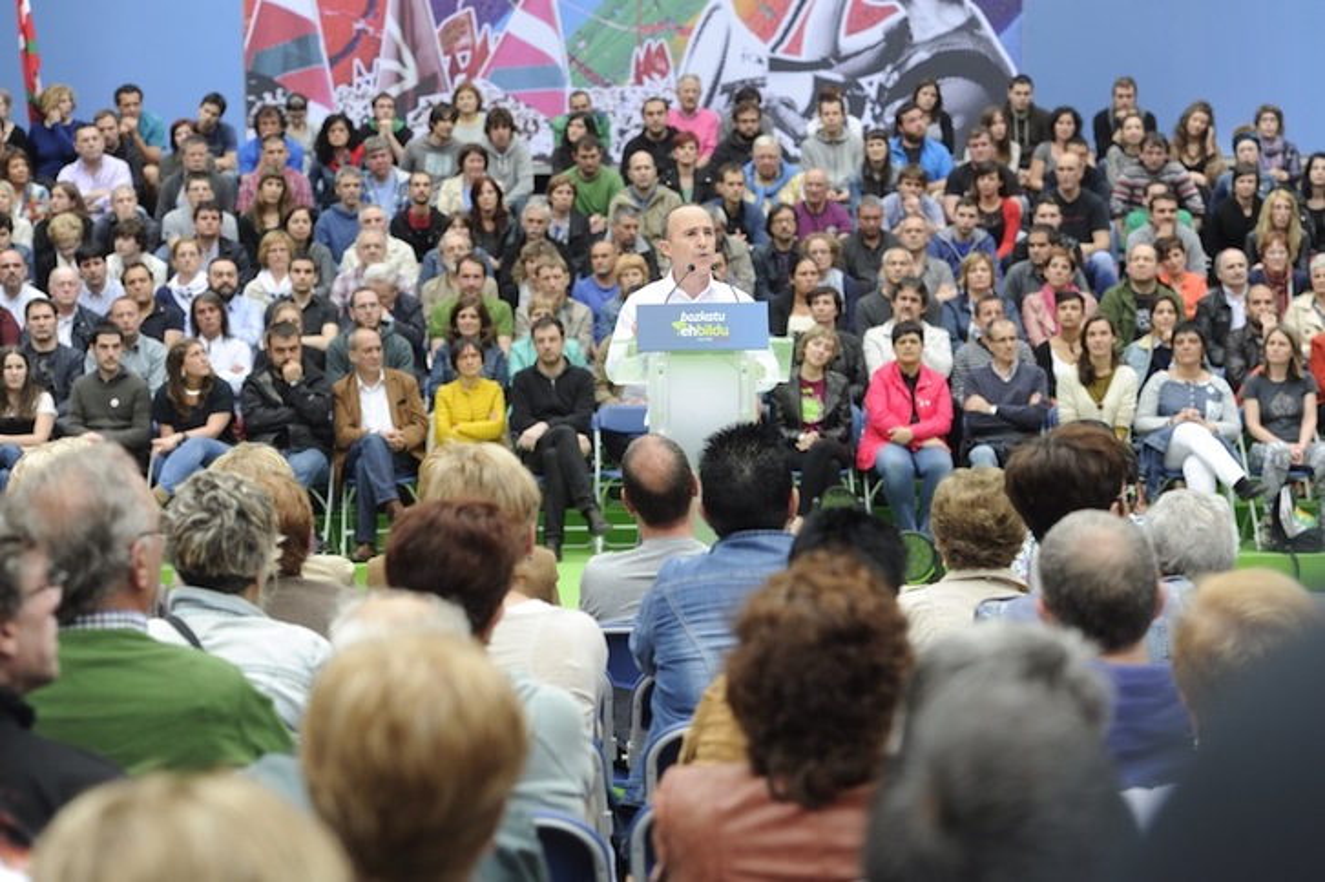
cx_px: 662
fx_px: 3310
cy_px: 441
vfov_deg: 15.2
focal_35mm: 90
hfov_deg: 22.6
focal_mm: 90
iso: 800
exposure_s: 1/250
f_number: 4.5
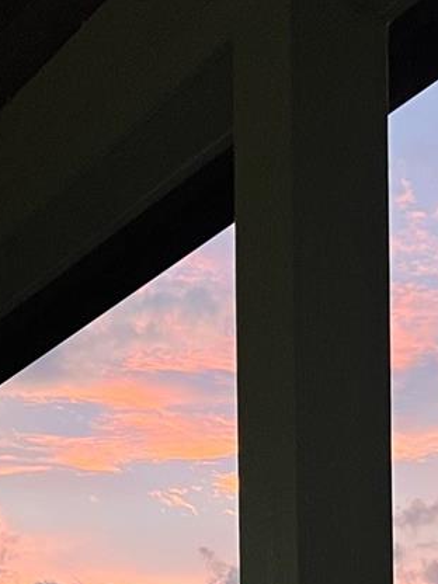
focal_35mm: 96
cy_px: 830
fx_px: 1620
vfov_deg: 18.5
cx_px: 428
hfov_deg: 15.2
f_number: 1.5
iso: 100
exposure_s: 1/60
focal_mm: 5.7
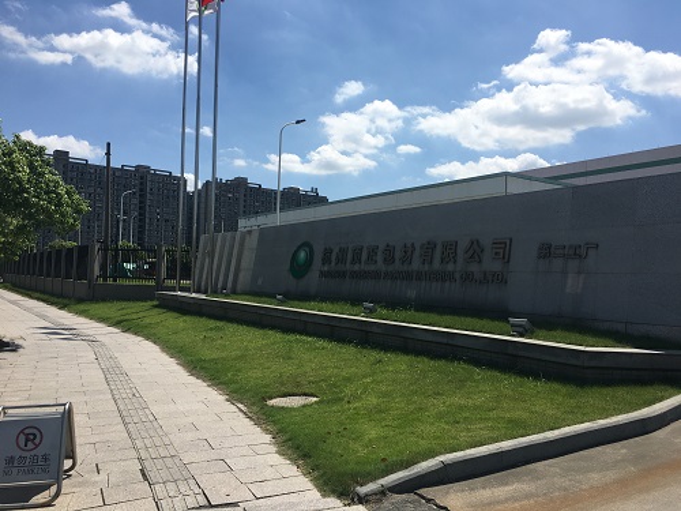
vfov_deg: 48.2
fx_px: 571
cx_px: 340
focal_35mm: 29
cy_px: 256
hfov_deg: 61.7
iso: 25
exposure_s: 1/2564
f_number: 2.2
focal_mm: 4.15
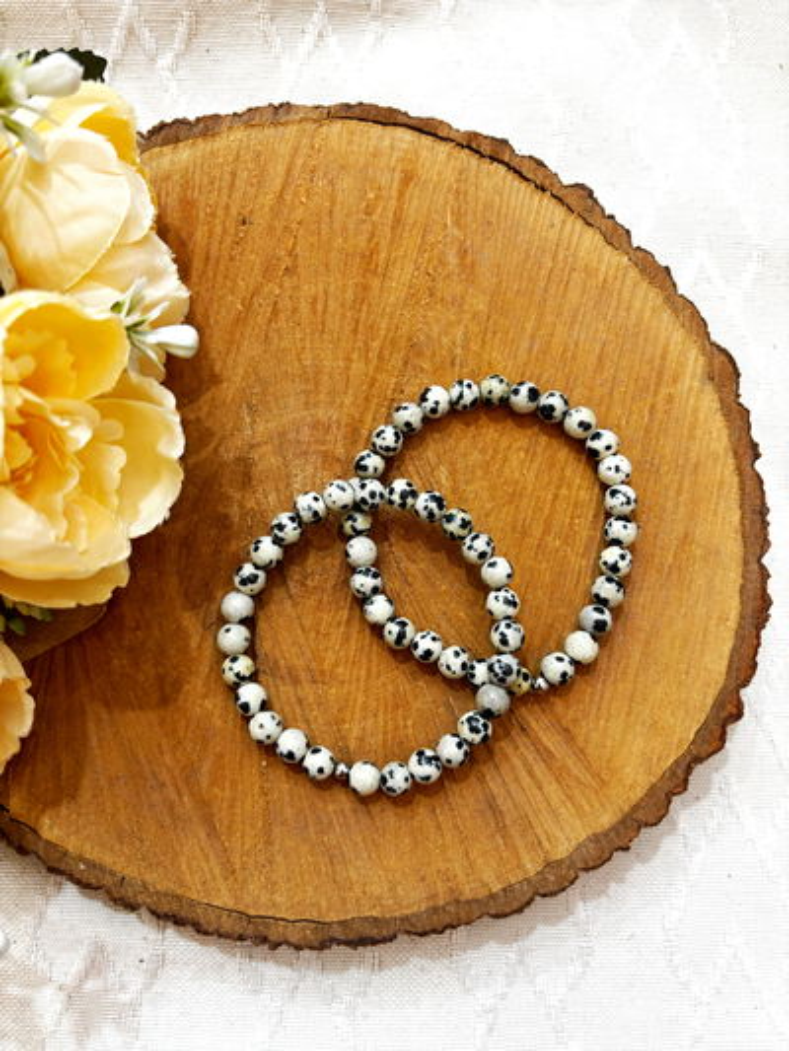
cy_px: 526
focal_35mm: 26
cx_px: 394
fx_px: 790
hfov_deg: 53.1
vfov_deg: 67.3
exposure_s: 1/100
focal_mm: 5.96
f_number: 1.6
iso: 125
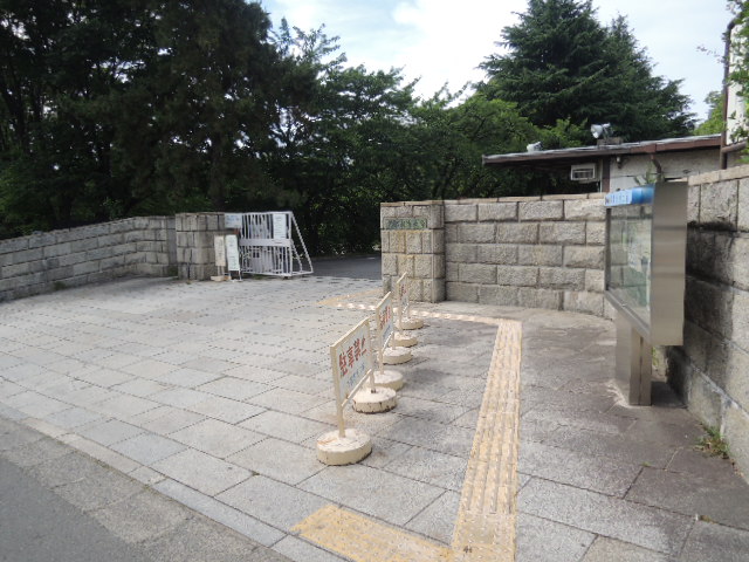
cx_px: 374
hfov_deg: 71.6
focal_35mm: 24
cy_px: 281
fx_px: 519
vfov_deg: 56.8
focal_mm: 4.3
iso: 100
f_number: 2.8
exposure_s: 1/800
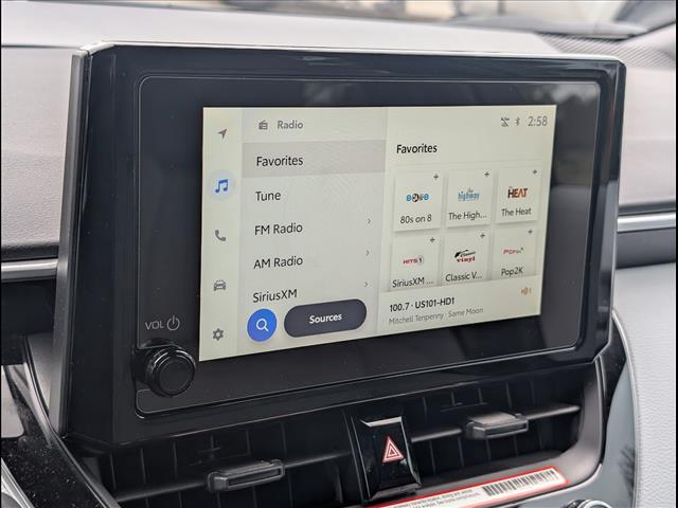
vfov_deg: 29.7
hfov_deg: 38.9
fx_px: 960
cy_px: 254
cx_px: 339
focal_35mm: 49
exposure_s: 1/244
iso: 118
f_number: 1.68
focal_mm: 6.9
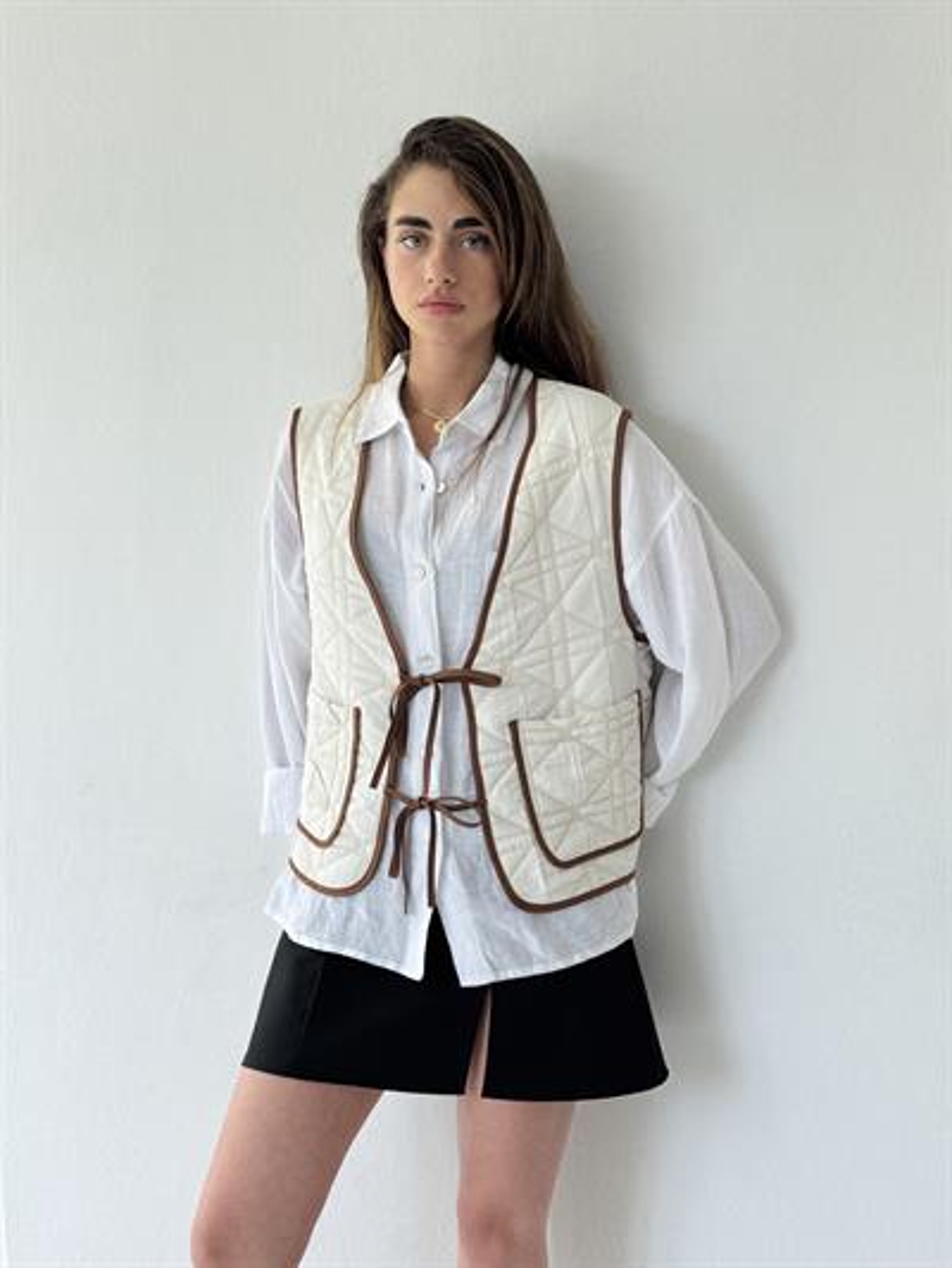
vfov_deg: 39.6
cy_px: 634
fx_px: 1759
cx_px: 476
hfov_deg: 30.3
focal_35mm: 48
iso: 64
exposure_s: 1/318
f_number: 1.78
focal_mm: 6.76
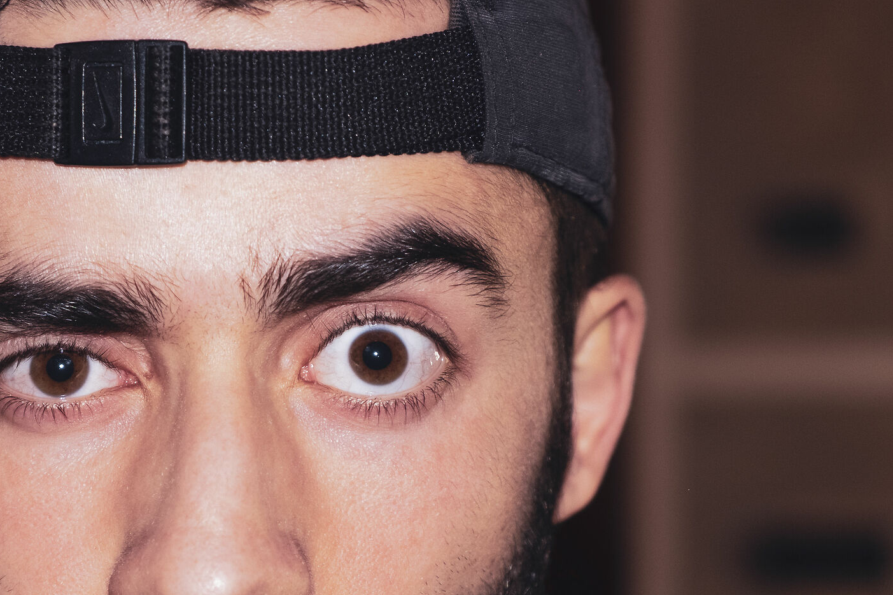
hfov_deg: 14.4
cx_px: 200
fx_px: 3522
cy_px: 427
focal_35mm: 142
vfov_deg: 9.6
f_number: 4
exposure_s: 1/30
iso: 800
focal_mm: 55
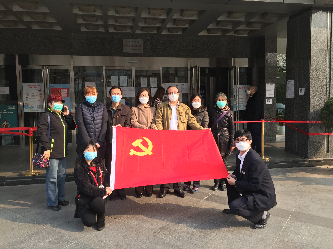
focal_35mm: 29
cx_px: 166
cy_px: 124
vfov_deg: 48.2
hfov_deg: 61.7
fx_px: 279
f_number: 2.2
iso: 32
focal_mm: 4.15
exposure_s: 1/359
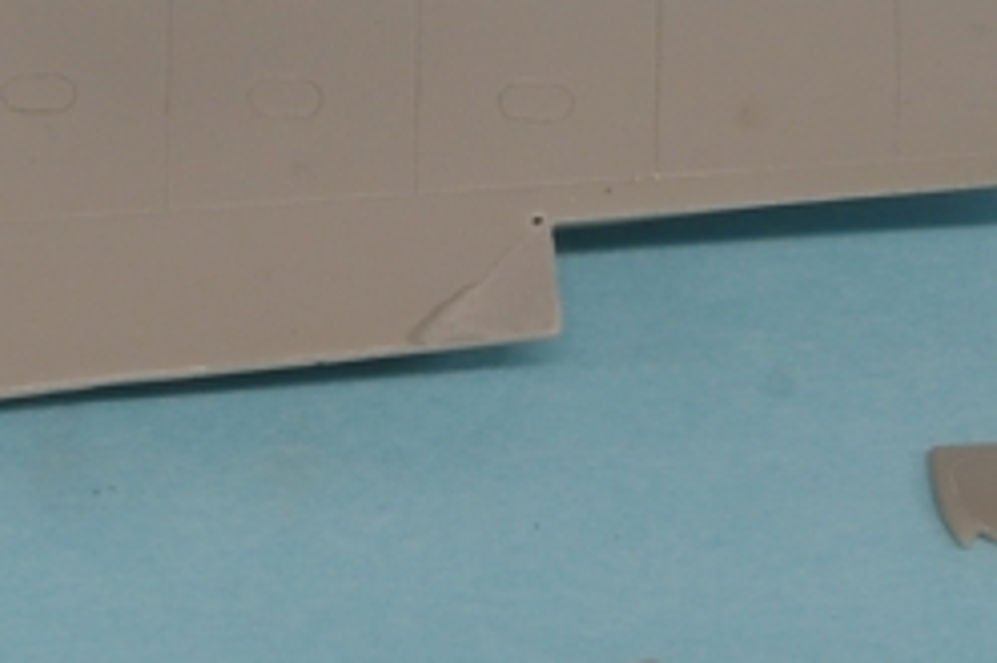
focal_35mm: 297
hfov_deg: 6.8
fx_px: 8220
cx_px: -563
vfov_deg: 4.5
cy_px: 1443
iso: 100
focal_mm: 31
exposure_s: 1
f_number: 22
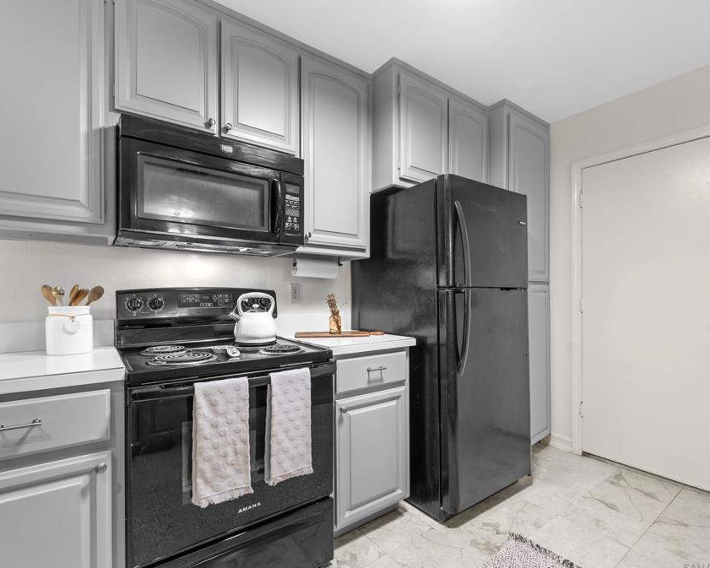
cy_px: 287
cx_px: 334
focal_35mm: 16
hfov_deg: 93.0
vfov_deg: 80.4
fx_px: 336
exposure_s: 1.6
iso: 320
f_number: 6.3
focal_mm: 14
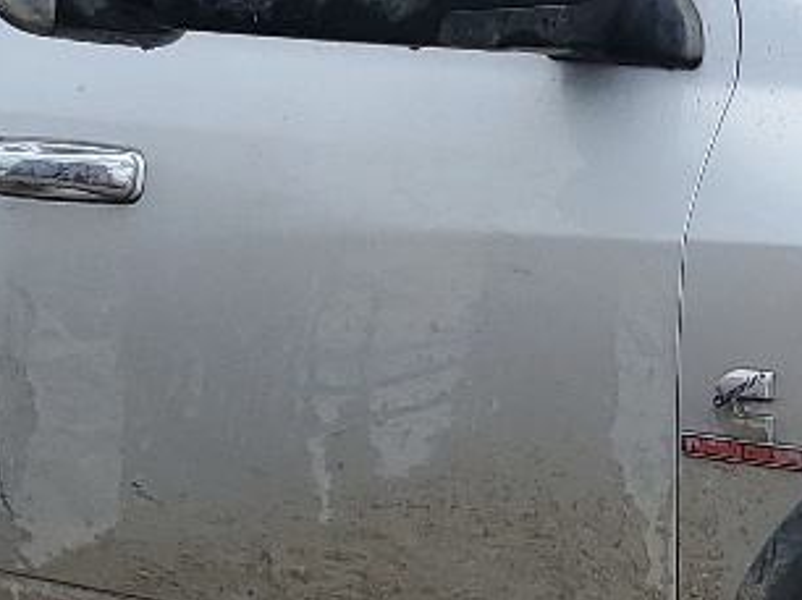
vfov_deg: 10.8
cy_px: 563
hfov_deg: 14.2
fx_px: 3148
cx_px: 870
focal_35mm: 136
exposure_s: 1/2000
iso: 50
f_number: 1.5
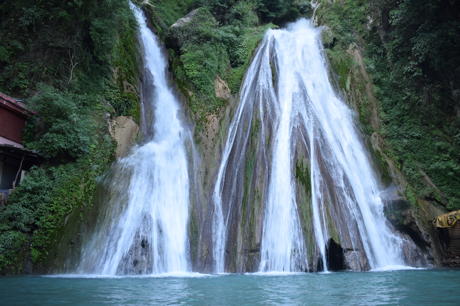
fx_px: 383
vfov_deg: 43.6
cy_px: 153
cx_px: 230
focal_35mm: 30
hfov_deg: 61.9
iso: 100
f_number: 5
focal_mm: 20
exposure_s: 1/30
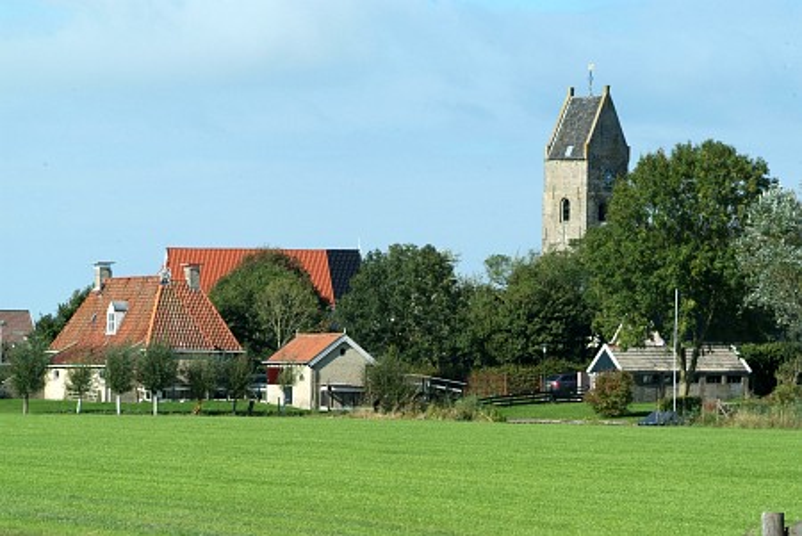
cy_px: 268
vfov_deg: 9.0
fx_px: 3412
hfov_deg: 13.4
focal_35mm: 153
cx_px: 401
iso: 400
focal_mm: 102
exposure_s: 1/350
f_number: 13
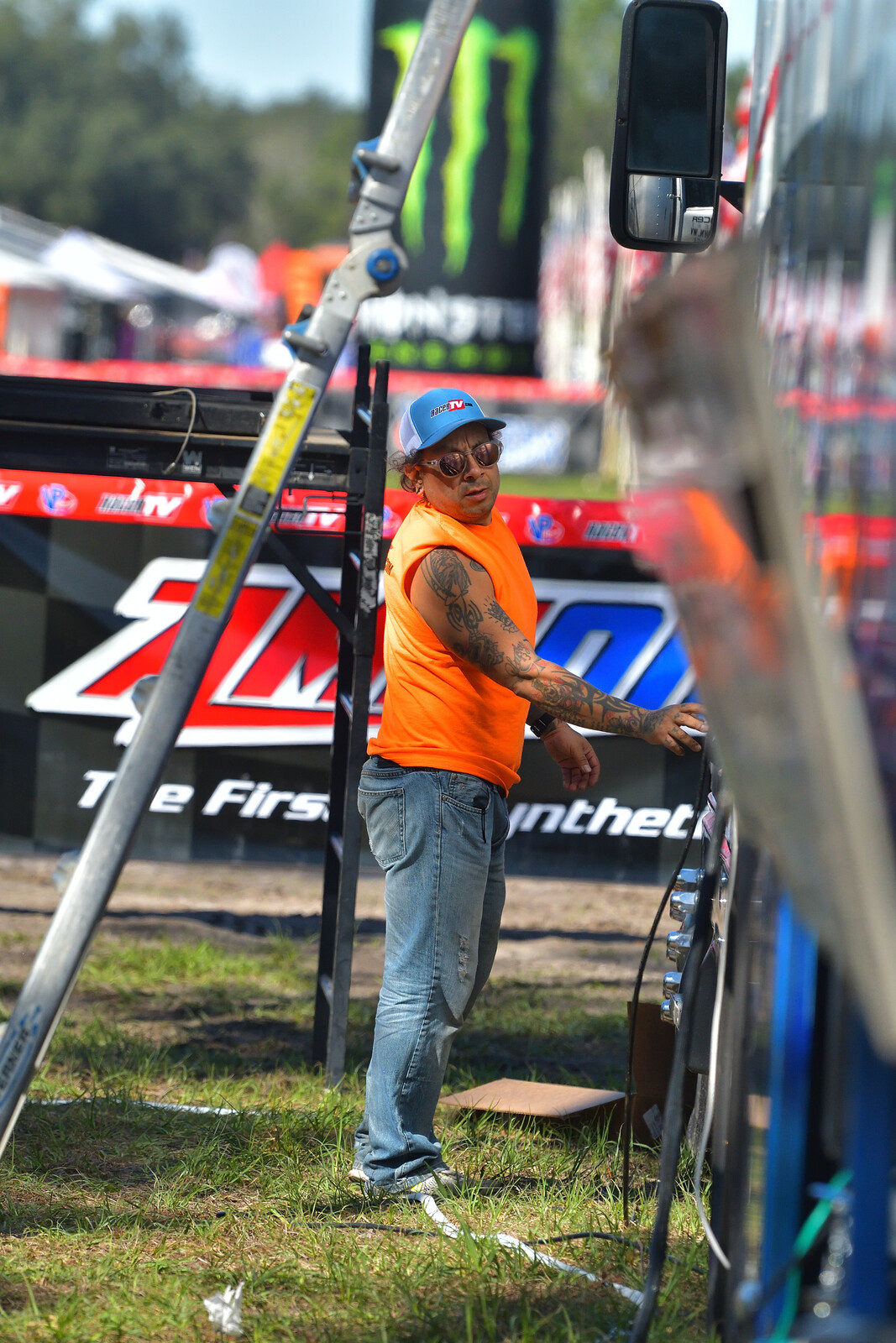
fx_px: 11197
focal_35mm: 300
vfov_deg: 6.9
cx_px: 448
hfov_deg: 4.6
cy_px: 672
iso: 1100
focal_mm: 200
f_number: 4
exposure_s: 1/4000
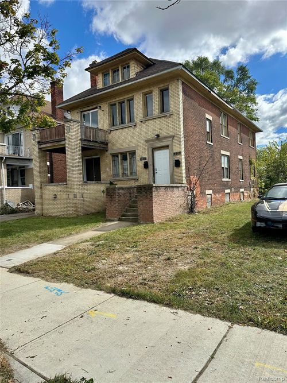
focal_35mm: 24
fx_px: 265
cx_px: 144
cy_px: 192
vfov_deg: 71.6
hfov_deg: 56.8
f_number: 1.78
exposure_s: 1/3717
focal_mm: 6.86
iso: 80
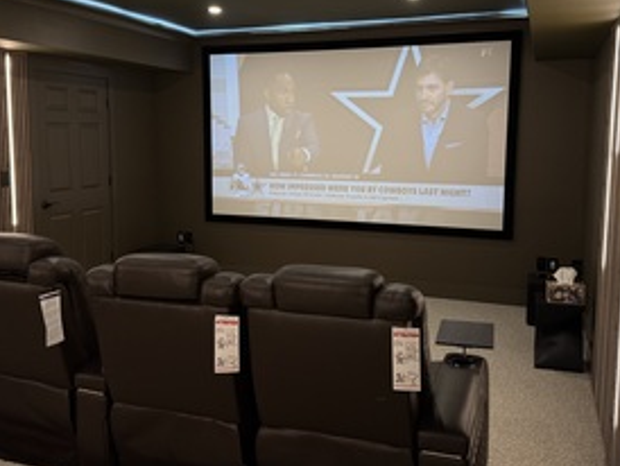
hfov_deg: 52.6
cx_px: 303
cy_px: 199
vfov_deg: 40.7
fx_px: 627
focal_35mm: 35
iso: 200
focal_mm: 6.76
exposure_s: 1/120
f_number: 1.78
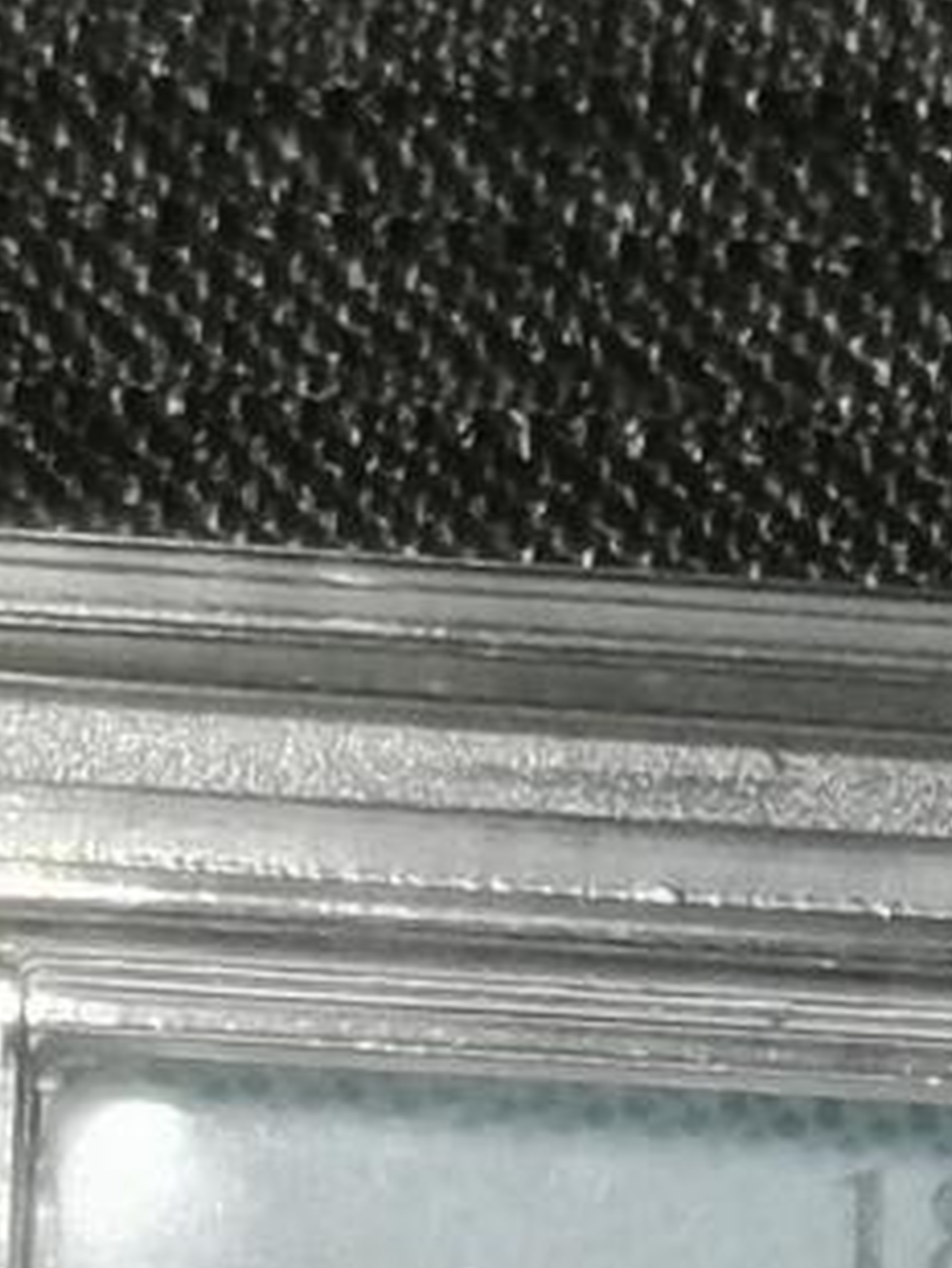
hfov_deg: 3.8
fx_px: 14291
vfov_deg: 4.9
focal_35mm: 390
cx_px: 1449
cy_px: 3615
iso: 80
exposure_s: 1/120
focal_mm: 5.58
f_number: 1.8
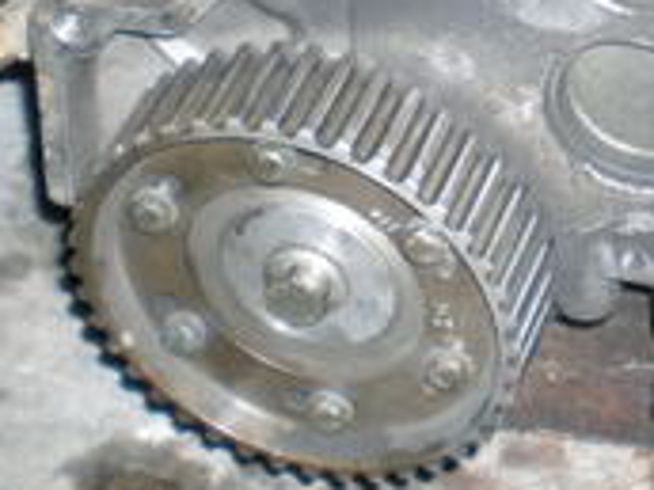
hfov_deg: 13.7
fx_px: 2664
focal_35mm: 141
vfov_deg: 10.2
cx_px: 722
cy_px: -251
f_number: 3.1
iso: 107
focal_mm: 6.3
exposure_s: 1/60
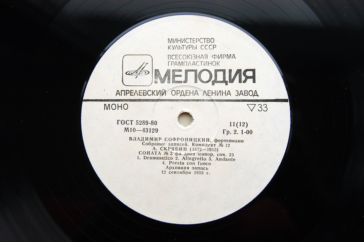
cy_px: 121
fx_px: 530
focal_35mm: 52
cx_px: 182
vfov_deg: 25.7
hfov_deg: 37.9
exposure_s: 1/90
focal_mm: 35
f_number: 5
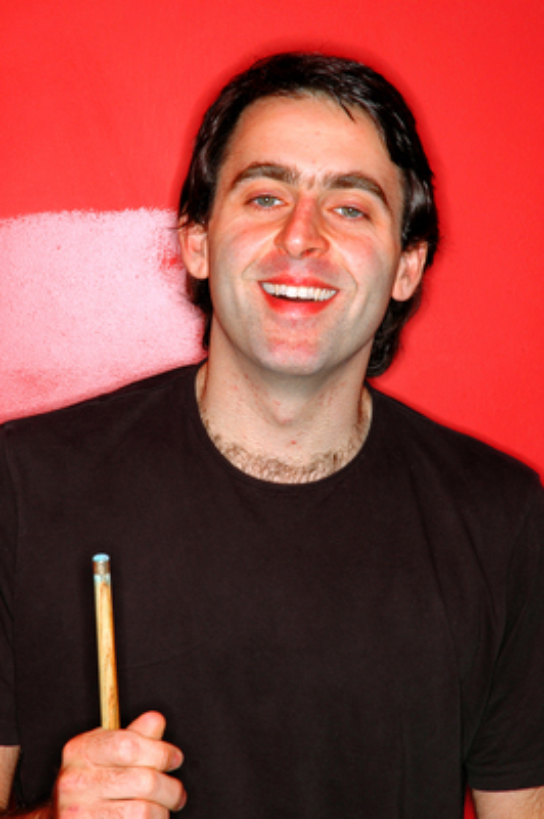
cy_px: 410
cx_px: 272
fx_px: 2384
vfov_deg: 19.5
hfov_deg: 13.0
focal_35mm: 105
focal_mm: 70
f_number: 14
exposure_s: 1/250
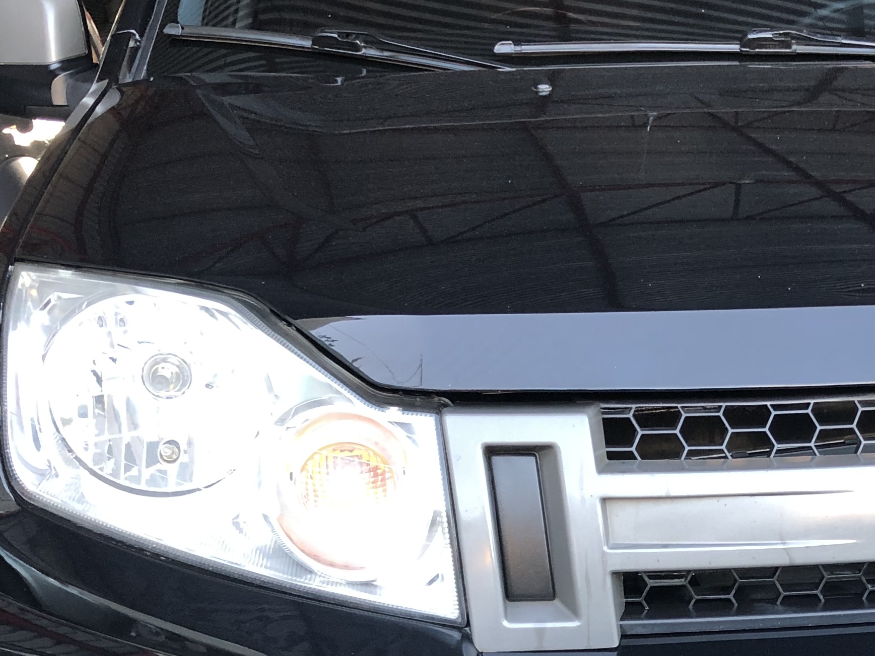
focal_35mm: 65
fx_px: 1643
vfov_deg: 22.3
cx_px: 794
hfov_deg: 28.6
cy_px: 529
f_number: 1.8
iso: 40
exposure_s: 1/20
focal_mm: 3.99
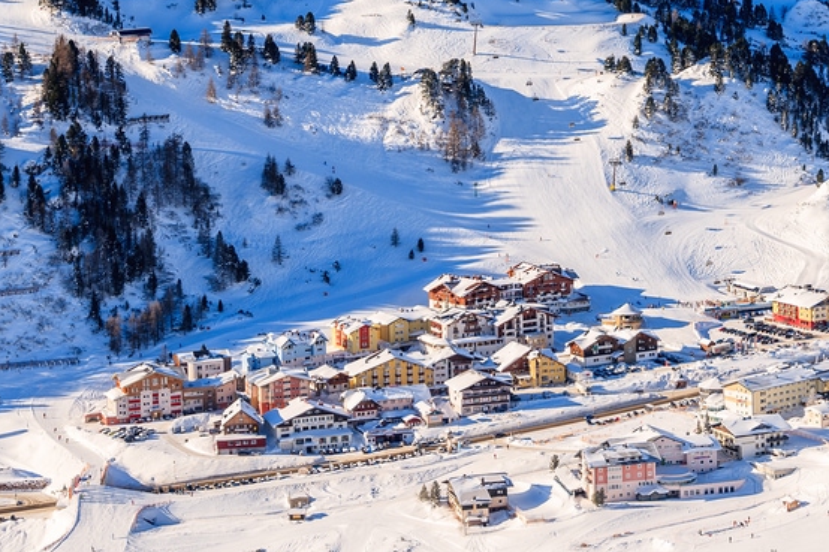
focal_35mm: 117
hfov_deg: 17.4
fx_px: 2693
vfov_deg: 11.5
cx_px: 621
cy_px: -100
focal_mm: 48
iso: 100
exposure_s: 1/320
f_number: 8
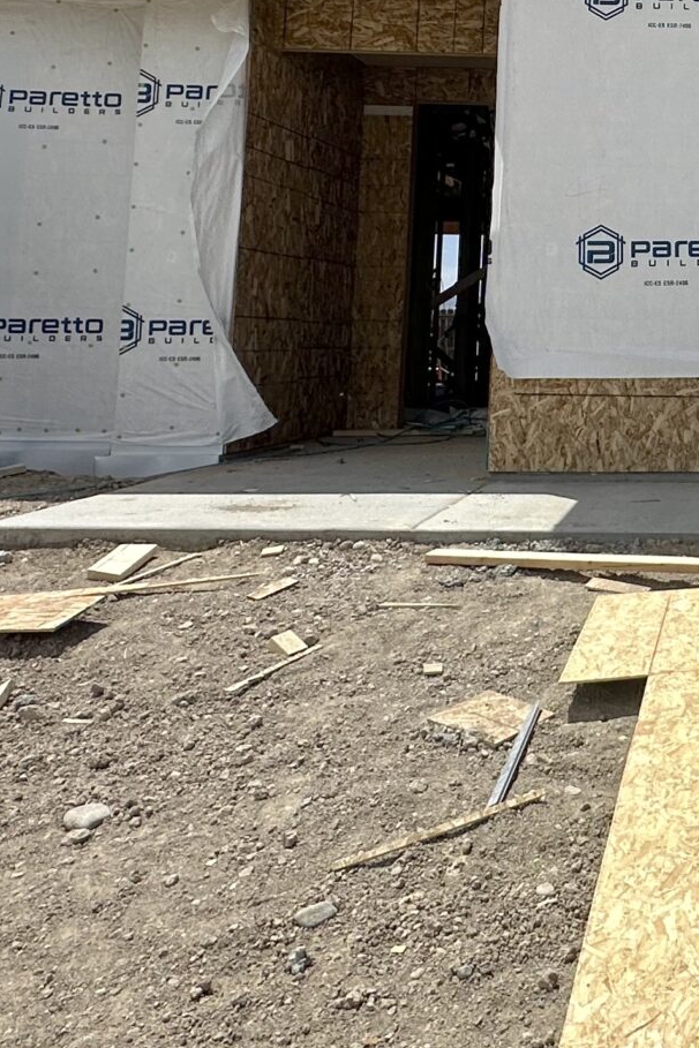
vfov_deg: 45.3
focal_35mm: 41
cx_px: 882
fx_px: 1194
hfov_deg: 27.7
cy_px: 226
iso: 40
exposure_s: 1/3205
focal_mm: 2.22
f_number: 2.2
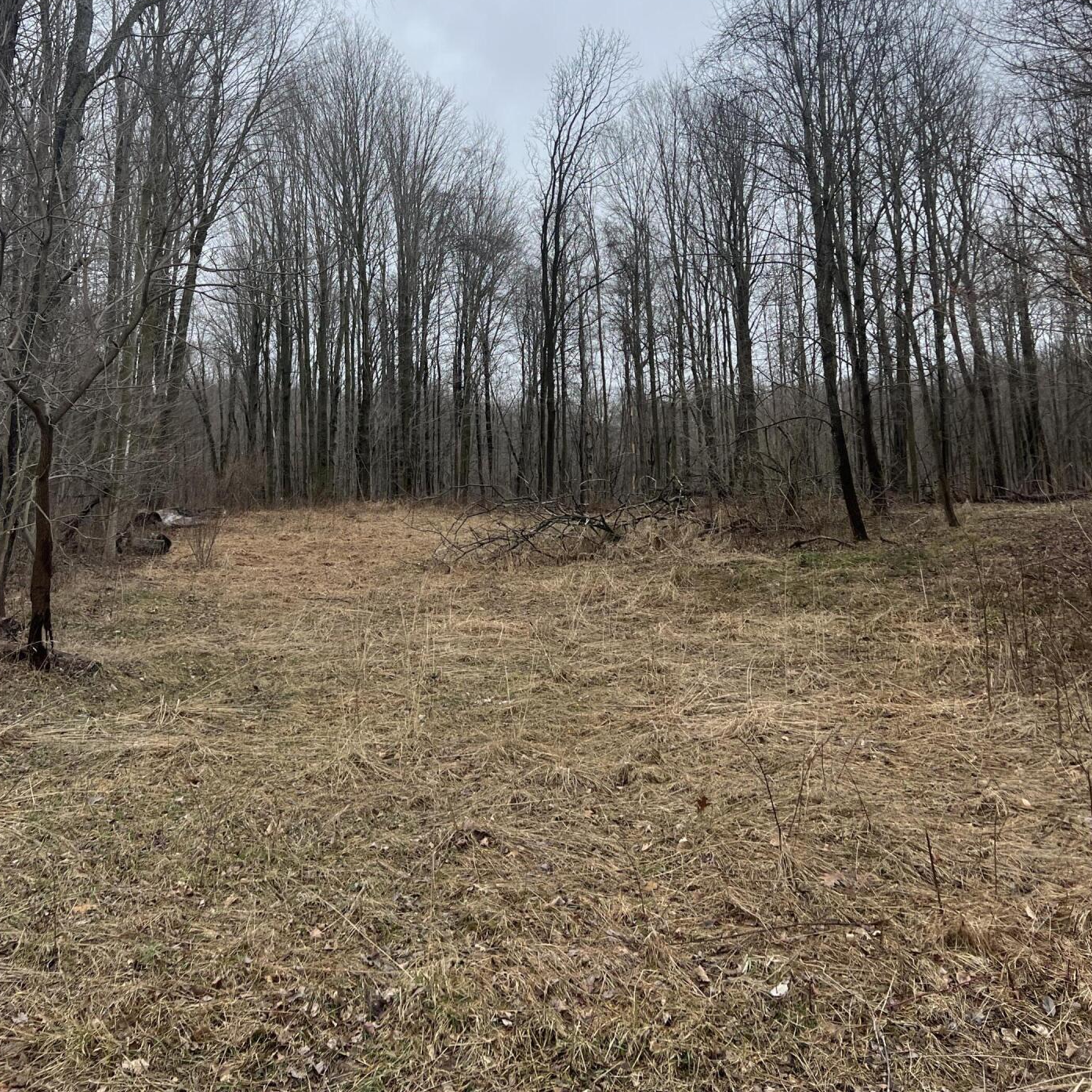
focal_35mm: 33
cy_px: 321
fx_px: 1178
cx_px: 528
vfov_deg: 48.5
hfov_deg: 49.7
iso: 50
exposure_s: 1/4444
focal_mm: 5.7
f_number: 1.5
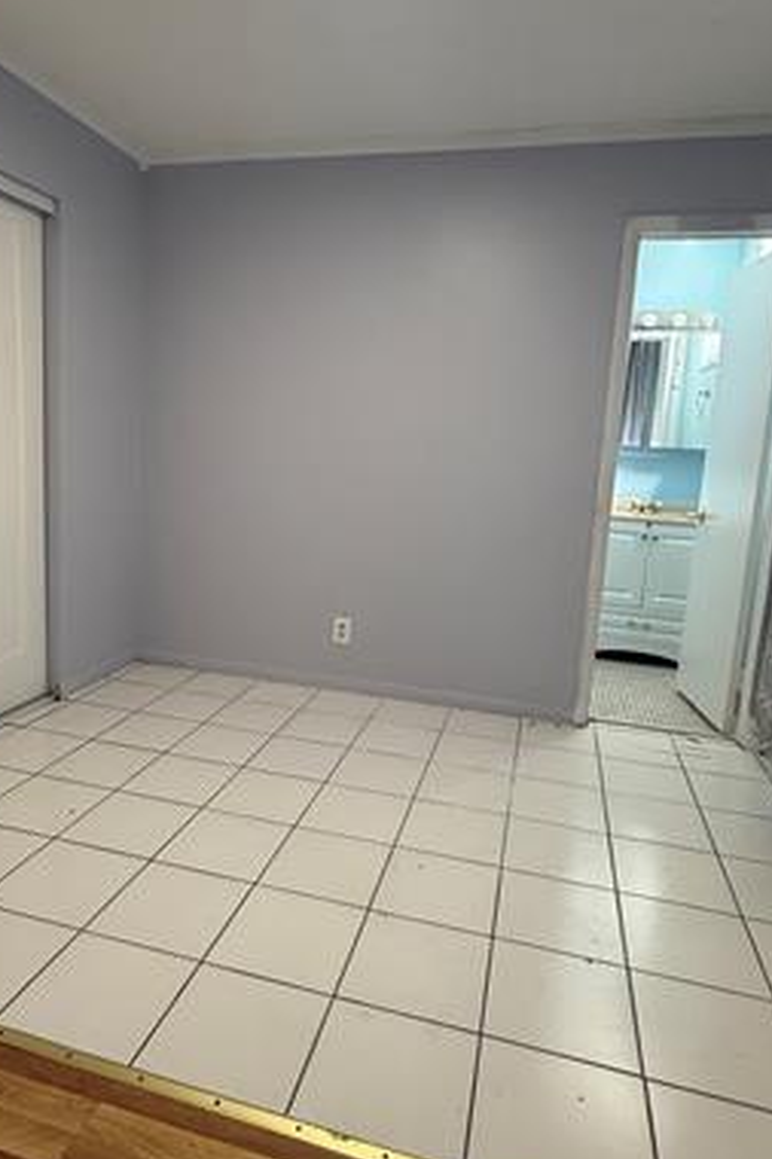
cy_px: 549
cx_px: 348
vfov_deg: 76.1
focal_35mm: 23
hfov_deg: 55.0
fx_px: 740
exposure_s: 1/120
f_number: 2.2
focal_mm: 2.22
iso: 200
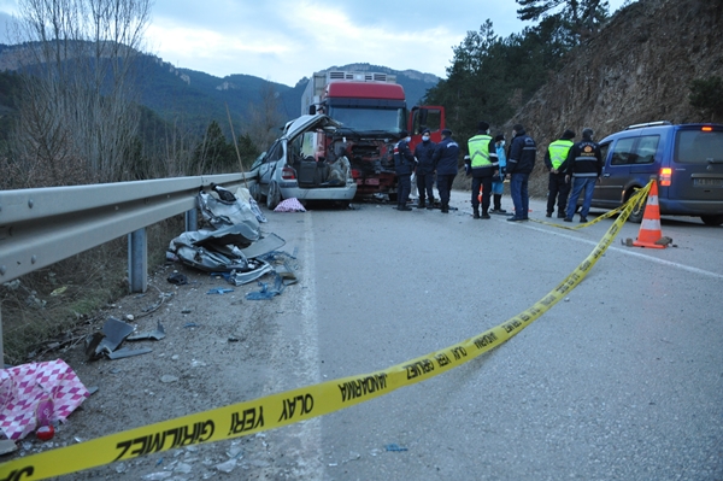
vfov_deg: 47.9
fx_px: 542
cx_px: 362
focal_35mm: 27
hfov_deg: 67.4
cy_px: 240
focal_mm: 18
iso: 800
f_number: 3.5
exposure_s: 1/50
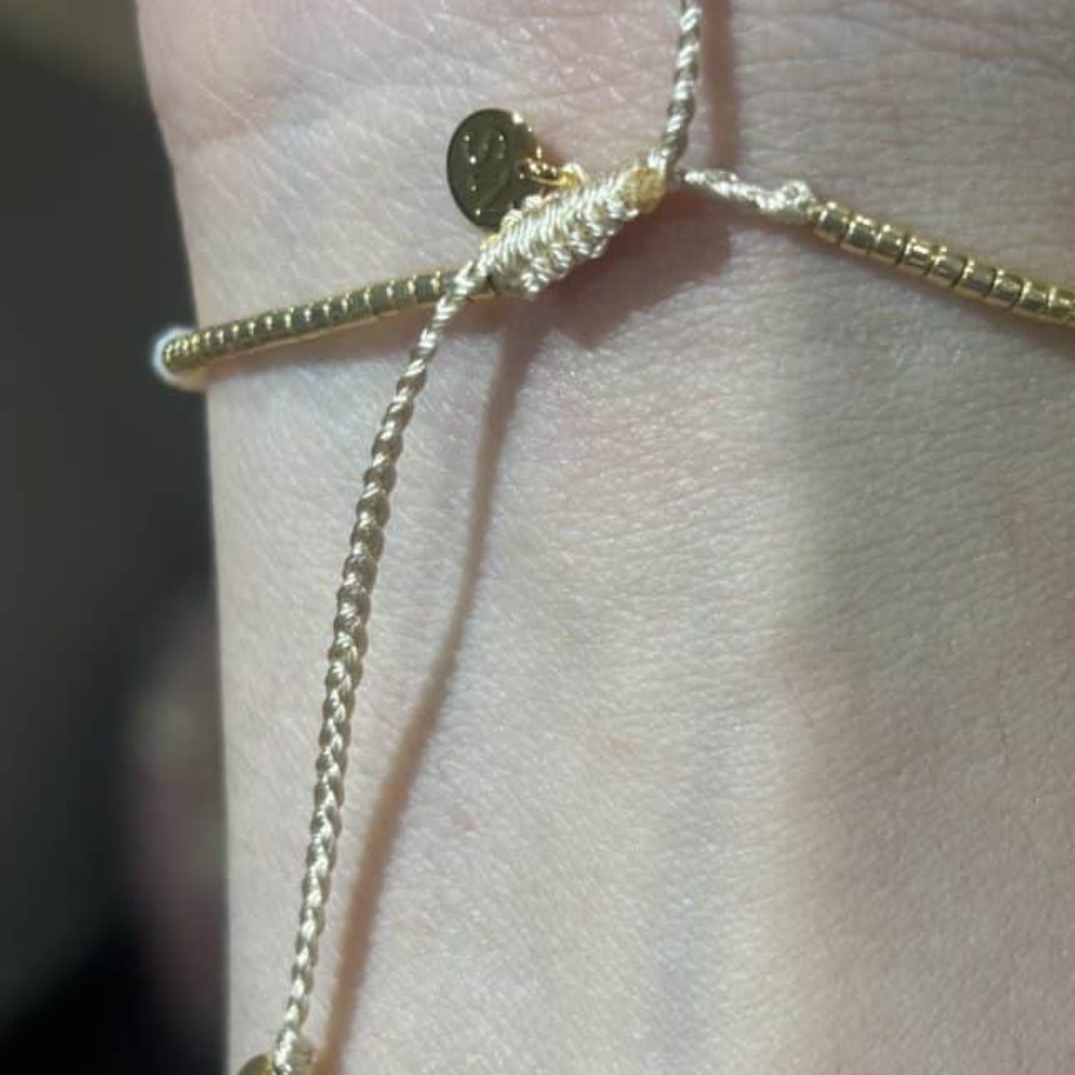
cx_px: 587
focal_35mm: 73
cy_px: 598
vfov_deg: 23.7
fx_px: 2565
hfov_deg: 23.7
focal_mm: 5.96
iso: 40
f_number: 1.6
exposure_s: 1/100
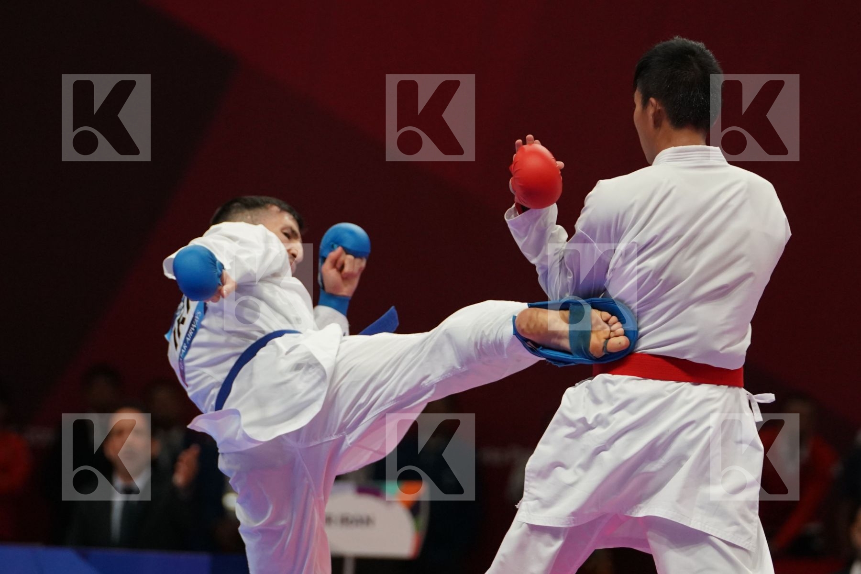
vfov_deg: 4.3
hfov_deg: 6.5
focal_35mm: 316
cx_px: 430
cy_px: 287
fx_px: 7557
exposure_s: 1/1000
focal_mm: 211
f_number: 4
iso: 2500
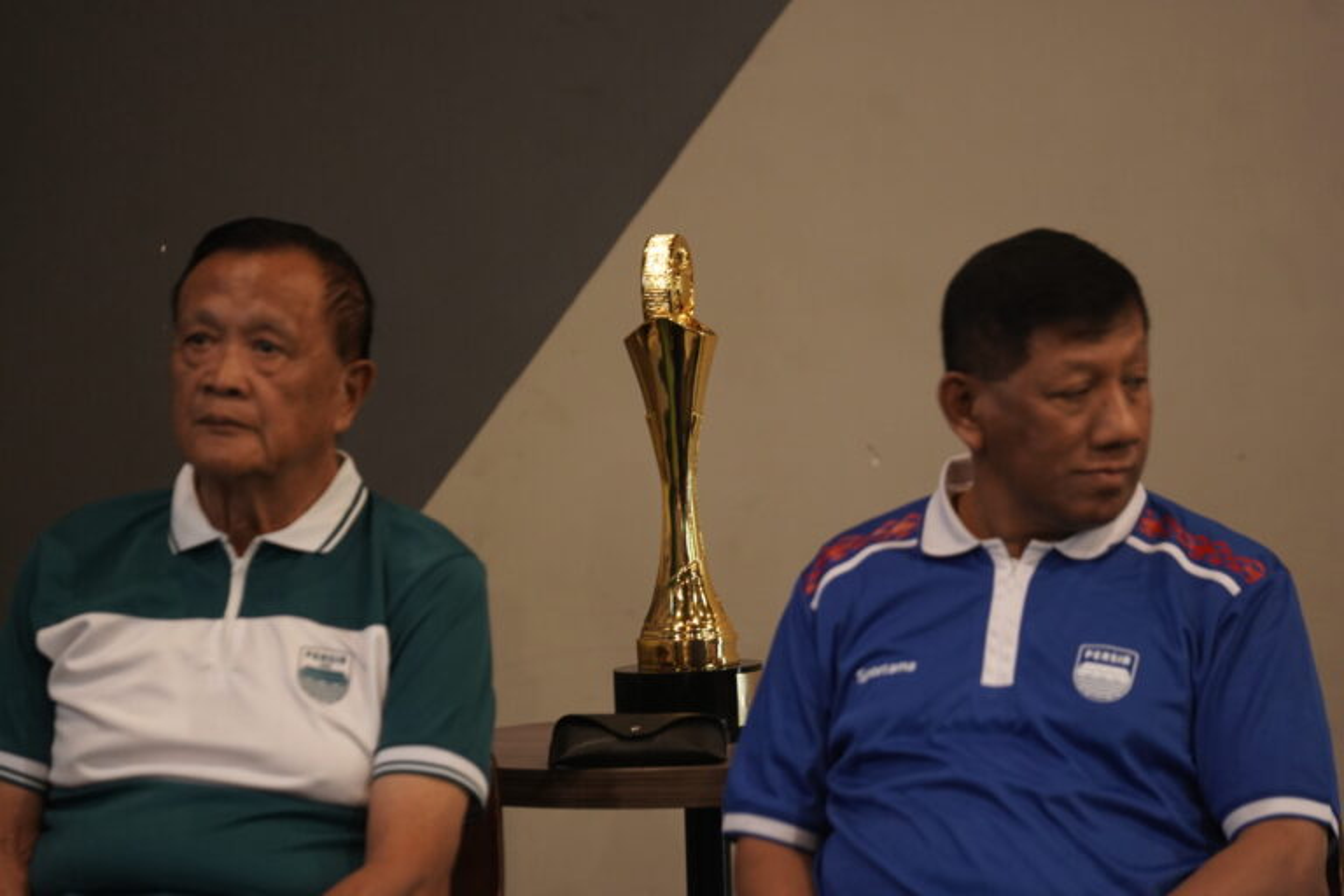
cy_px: 448
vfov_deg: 6.9
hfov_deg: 10.3
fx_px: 7466
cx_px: 672
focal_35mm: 200
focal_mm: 200
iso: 2000
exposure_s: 1/40
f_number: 2.8
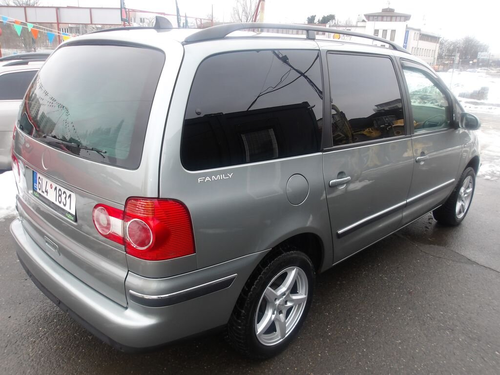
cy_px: 188
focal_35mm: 27
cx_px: 250
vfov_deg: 51.4
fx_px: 390
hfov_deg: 65.3
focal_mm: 4.9
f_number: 3
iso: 100
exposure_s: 1/128
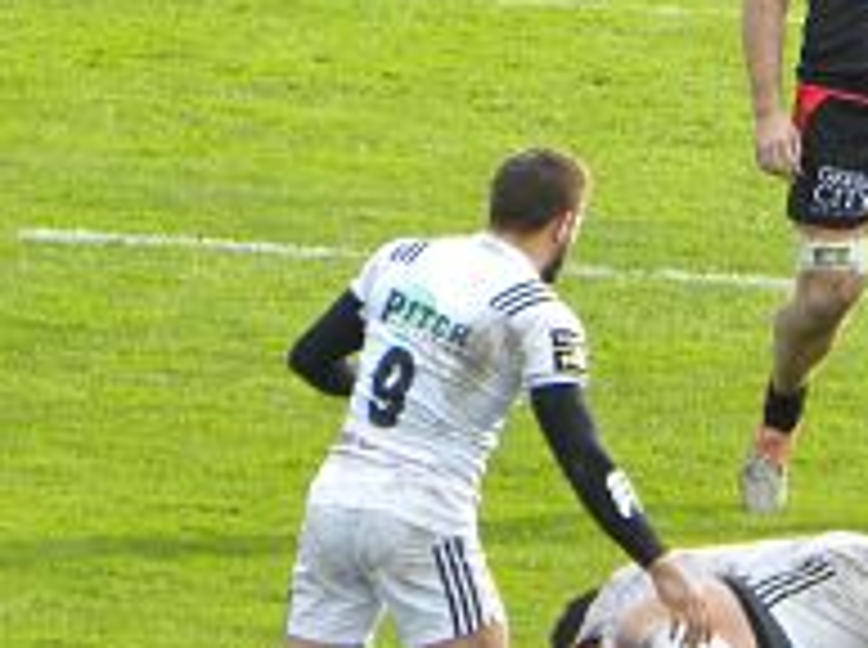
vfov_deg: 1.3
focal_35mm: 1175
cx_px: 1097
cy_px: 140
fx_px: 29408
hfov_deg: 1.7
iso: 91
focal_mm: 67.2
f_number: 5
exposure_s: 1/147
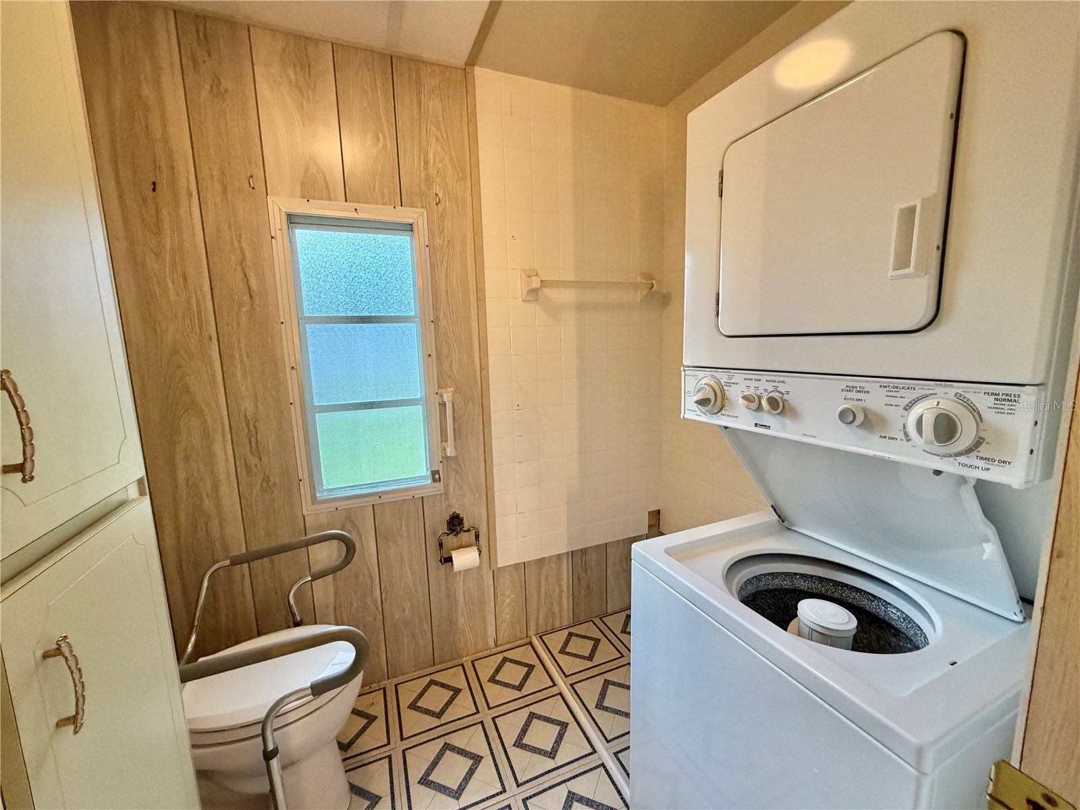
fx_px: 437
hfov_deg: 102.1
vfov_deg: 85.7
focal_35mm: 14
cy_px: 405
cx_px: 540
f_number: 2.2
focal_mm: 2.22
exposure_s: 1/60
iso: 320
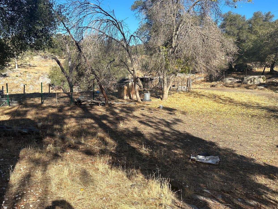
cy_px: 89
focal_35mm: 29
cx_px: 110
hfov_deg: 61.1
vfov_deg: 48.1
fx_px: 233
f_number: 1.78
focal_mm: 6.86
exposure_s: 1/2882
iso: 80
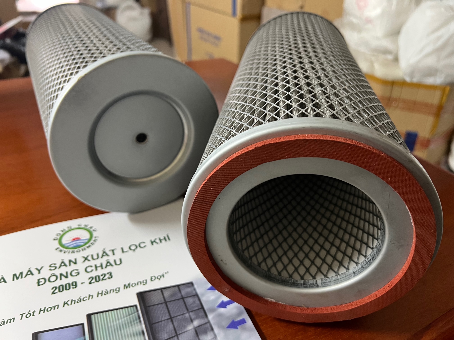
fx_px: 341
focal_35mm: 26
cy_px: 170
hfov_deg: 67.3
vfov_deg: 53.1
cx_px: 227
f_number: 1.5
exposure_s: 1/50
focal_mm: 5.7
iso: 250
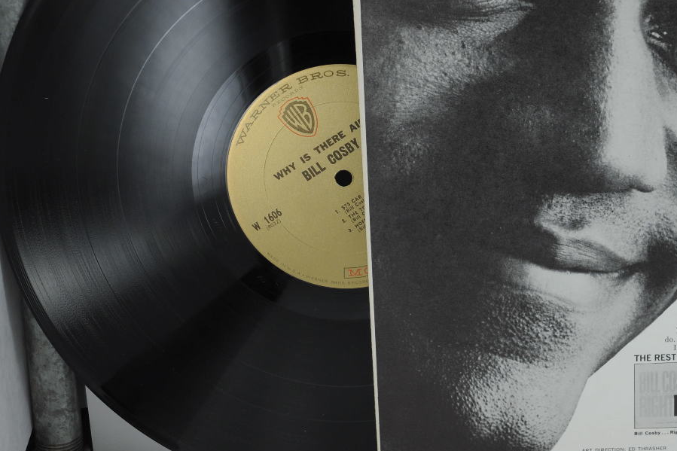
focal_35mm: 96
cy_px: 158
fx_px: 1805
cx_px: 566
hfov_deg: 20.9
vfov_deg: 14.2
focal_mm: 36
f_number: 6.3
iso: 200
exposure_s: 1/160
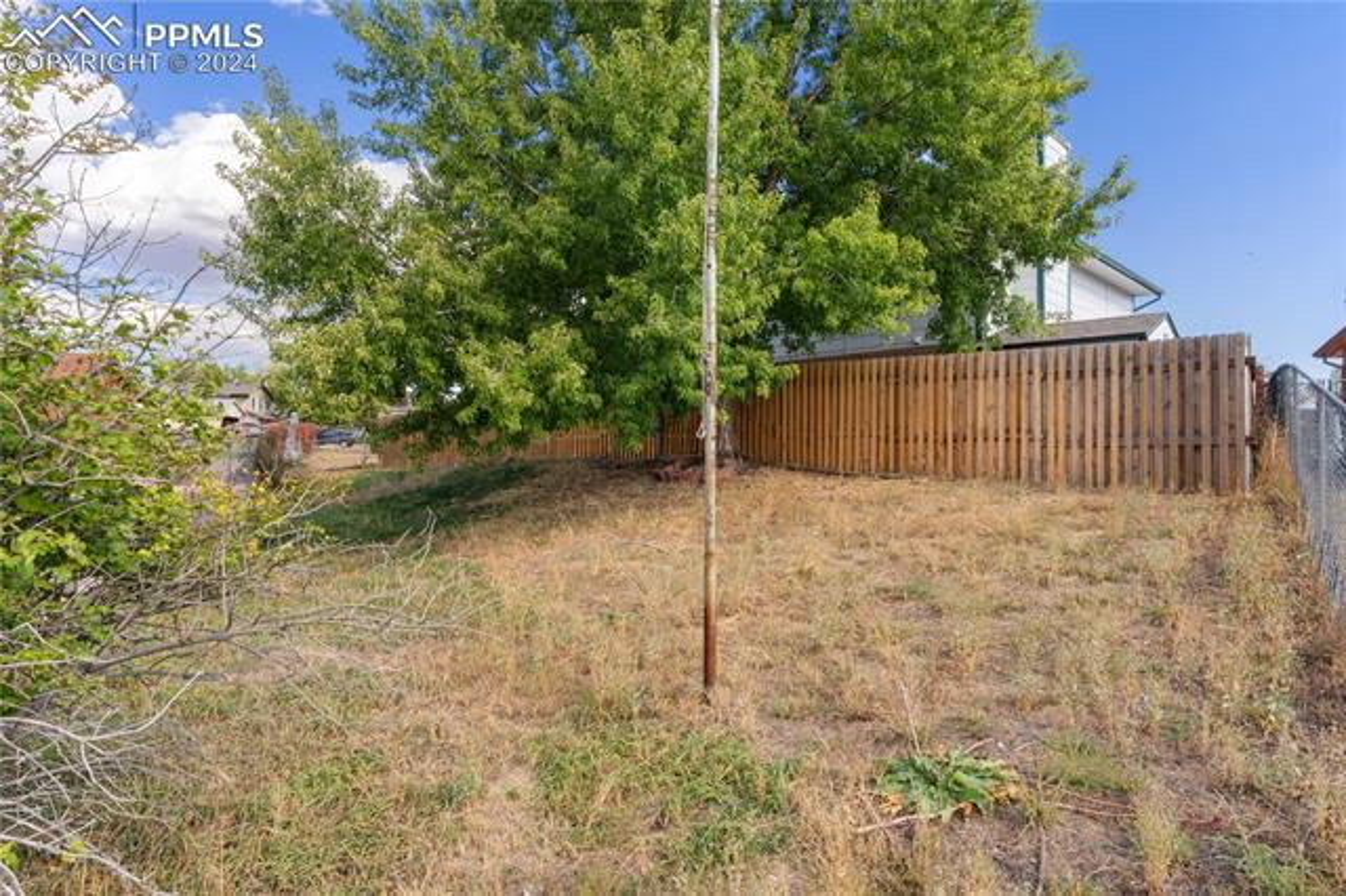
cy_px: 448
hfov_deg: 81.2
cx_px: 673
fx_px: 785
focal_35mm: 21
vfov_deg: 59.4
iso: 100
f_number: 11
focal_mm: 21
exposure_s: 1/20
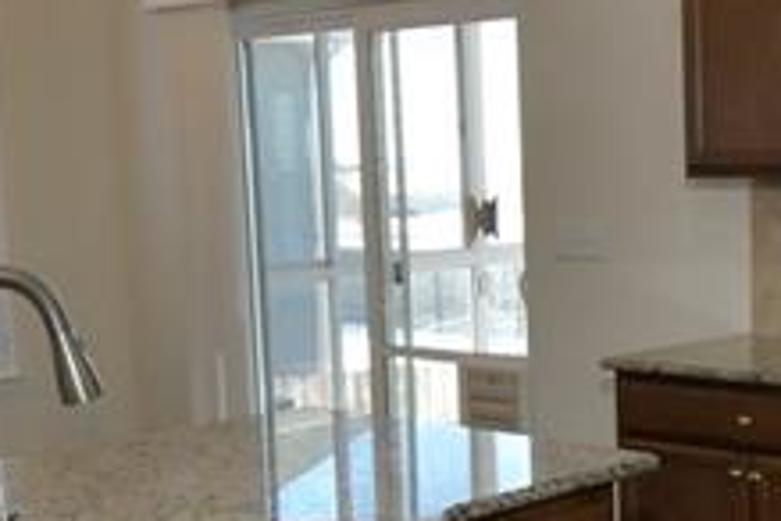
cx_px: 785
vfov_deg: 19.4
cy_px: 346
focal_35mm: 70
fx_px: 1518
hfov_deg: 27.2
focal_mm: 15
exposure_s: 1/160
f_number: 11
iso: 2000
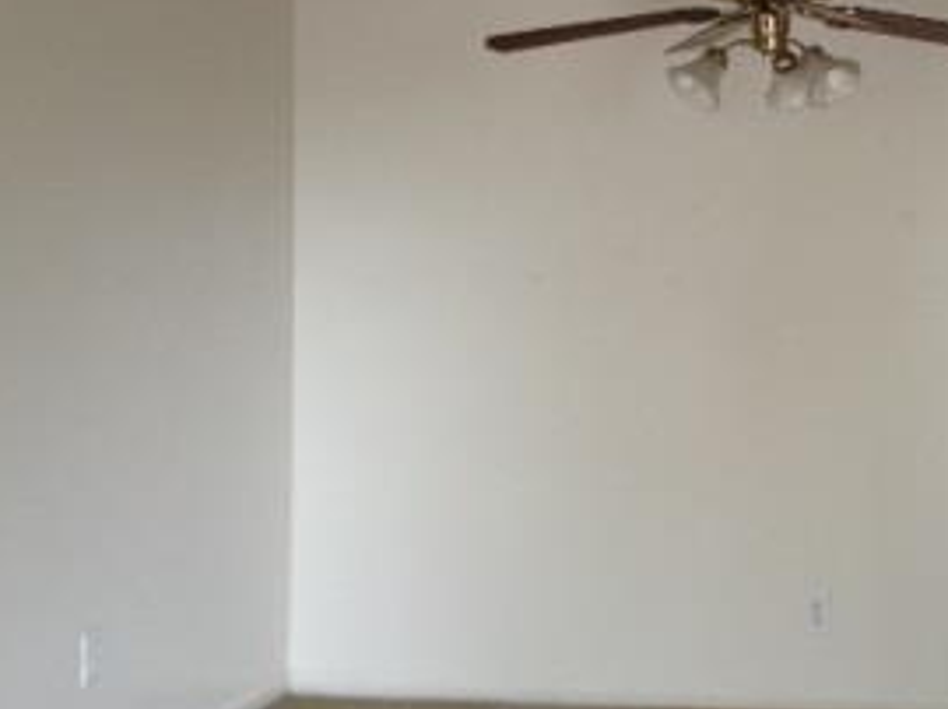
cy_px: 183
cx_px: 916
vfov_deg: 17.7
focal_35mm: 83
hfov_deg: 22.8
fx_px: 2271
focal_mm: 4.28
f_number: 2.4
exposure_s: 1/20
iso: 50
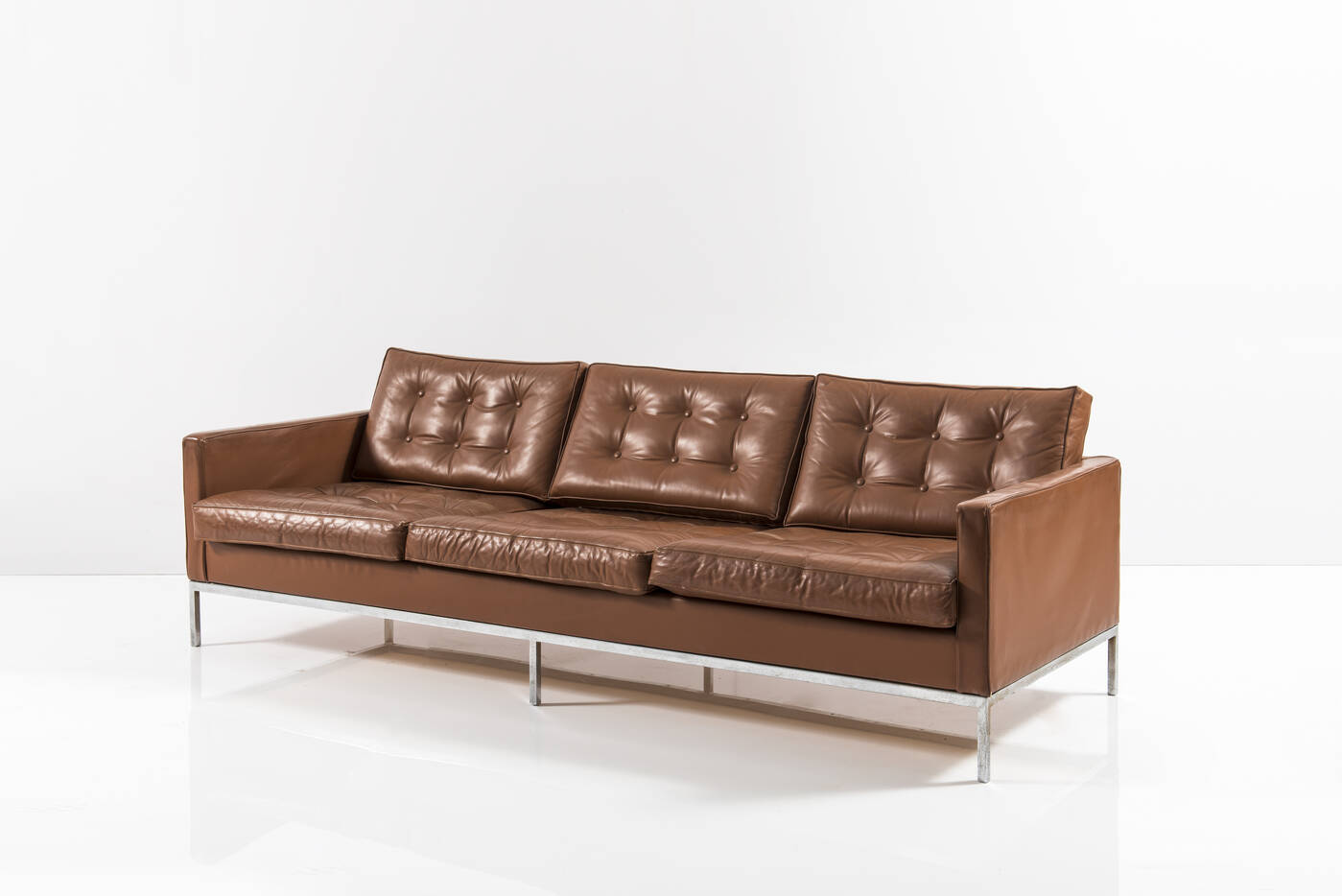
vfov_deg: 28.1
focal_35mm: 48
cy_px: 448
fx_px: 1790
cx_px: 671
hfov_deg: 41.1
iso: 64
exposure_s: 1/200
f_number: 13
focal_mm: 48
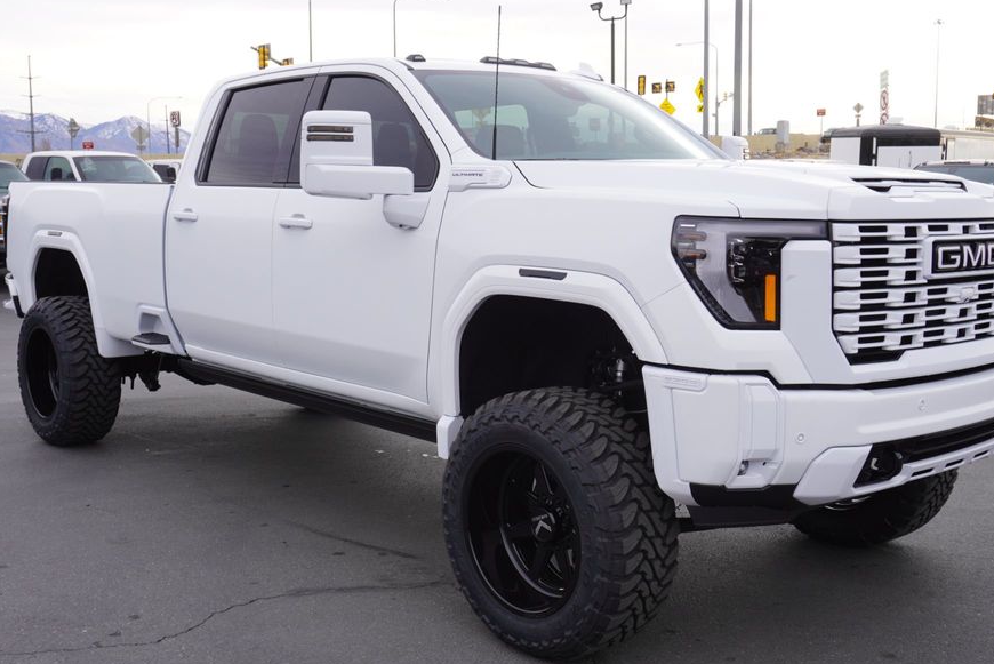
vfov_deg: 33.0
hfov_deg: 47.8
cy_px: 347
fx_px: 1121
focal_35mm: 41
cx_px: 508
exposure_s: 1/100
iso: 100
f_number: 6.3
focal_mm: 23
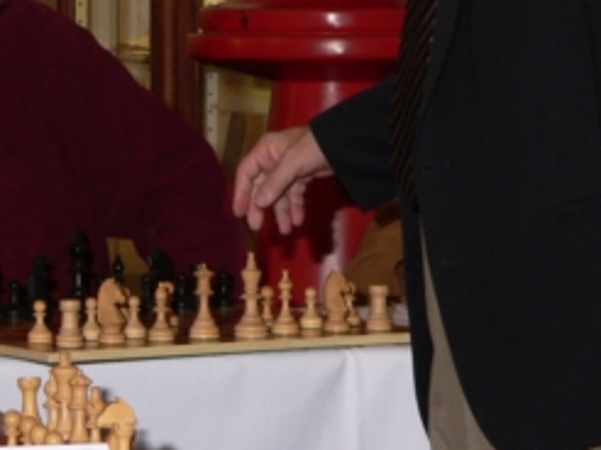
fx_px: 4197
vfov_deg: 6.1
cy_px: 32
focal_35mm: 242
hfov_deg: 8.2
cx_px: 242
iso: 100
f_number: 2.8
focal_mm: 15.5
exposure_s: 1/60
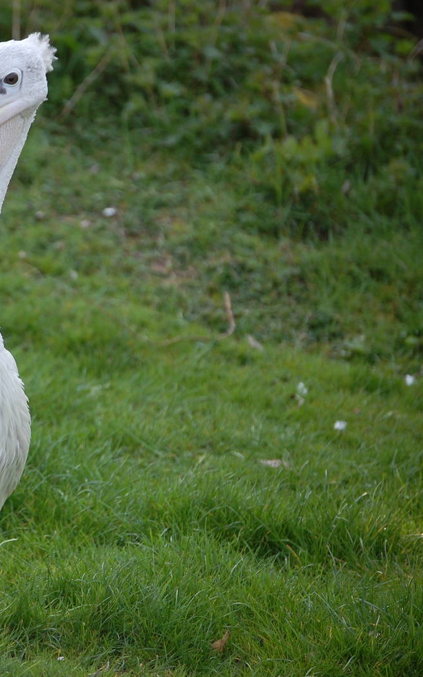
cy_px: 338
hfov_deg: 5.1
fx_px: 4759
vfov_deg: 8.1
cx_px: -59
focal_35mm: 258
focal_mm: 112
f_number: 5
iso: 400
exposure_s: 1/250
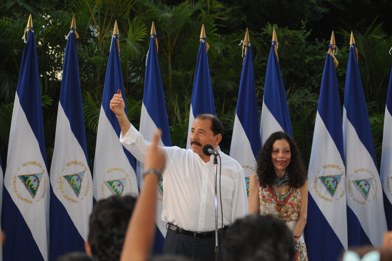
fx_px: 1011
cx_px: 196
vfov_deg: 14.7
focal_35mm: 93
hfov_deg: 21.9
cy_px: 130
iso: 400
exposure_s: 1/160
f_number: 2.8
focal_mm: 62
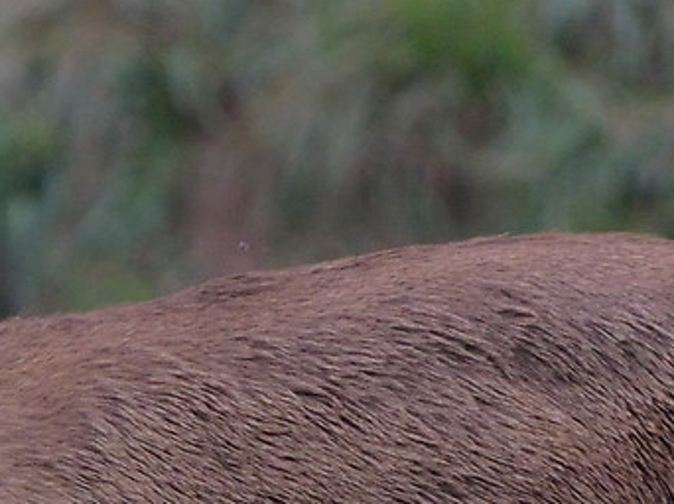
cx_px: -305
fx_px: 59169
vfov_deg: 0.5
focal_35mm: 3041
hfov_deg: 0.7
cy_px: 510
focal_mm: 450
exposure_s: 1/640
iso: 2000
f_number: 7.1
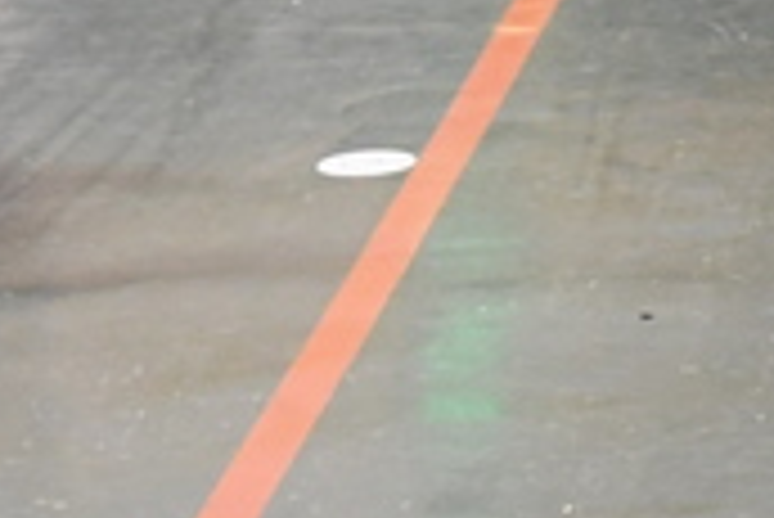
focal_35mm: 285
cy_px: -345
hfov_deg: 7.1
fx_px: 6133
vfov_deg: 4.8
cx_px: 1062
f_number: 4
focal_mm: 32
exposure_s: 1/40
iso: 2000
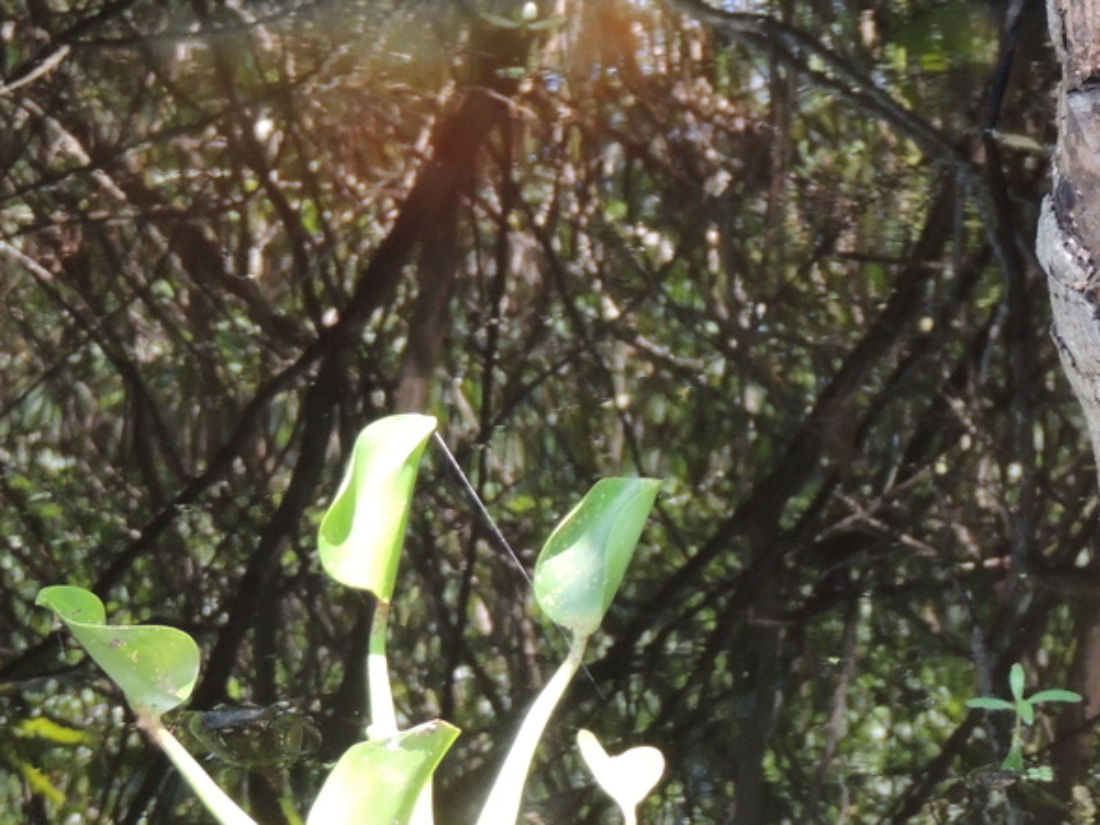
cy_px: -4
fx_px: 10711
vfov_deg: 4.4
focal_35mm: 337
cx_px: 1143
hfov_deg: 5.9
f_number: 4.4
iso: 400
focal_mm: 27.6
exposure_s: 1/125
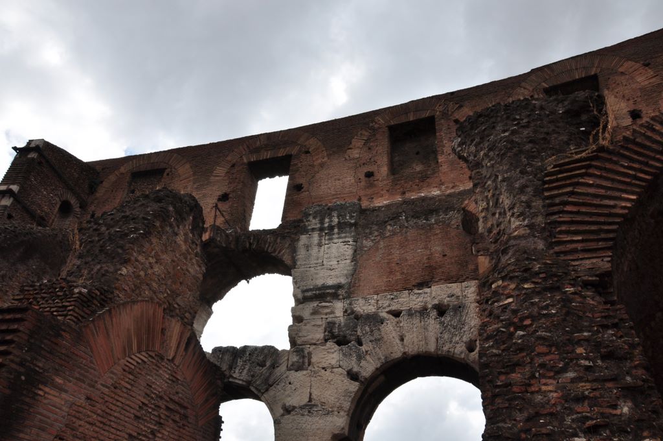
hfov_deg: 67.4
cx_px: 332
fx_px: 497
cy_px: 220
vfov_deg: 47.8
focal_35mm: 27
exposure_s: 1/400
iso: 200
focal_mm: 18
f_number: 11
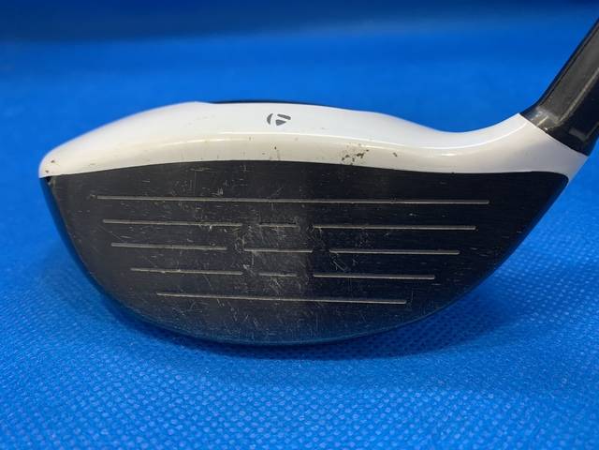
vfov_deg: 53.1
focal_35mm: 26
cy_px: 225
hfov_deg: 67.3
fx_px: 450
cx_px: 300
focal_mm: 4.25
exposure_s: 1/60
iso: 100
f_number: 1.8
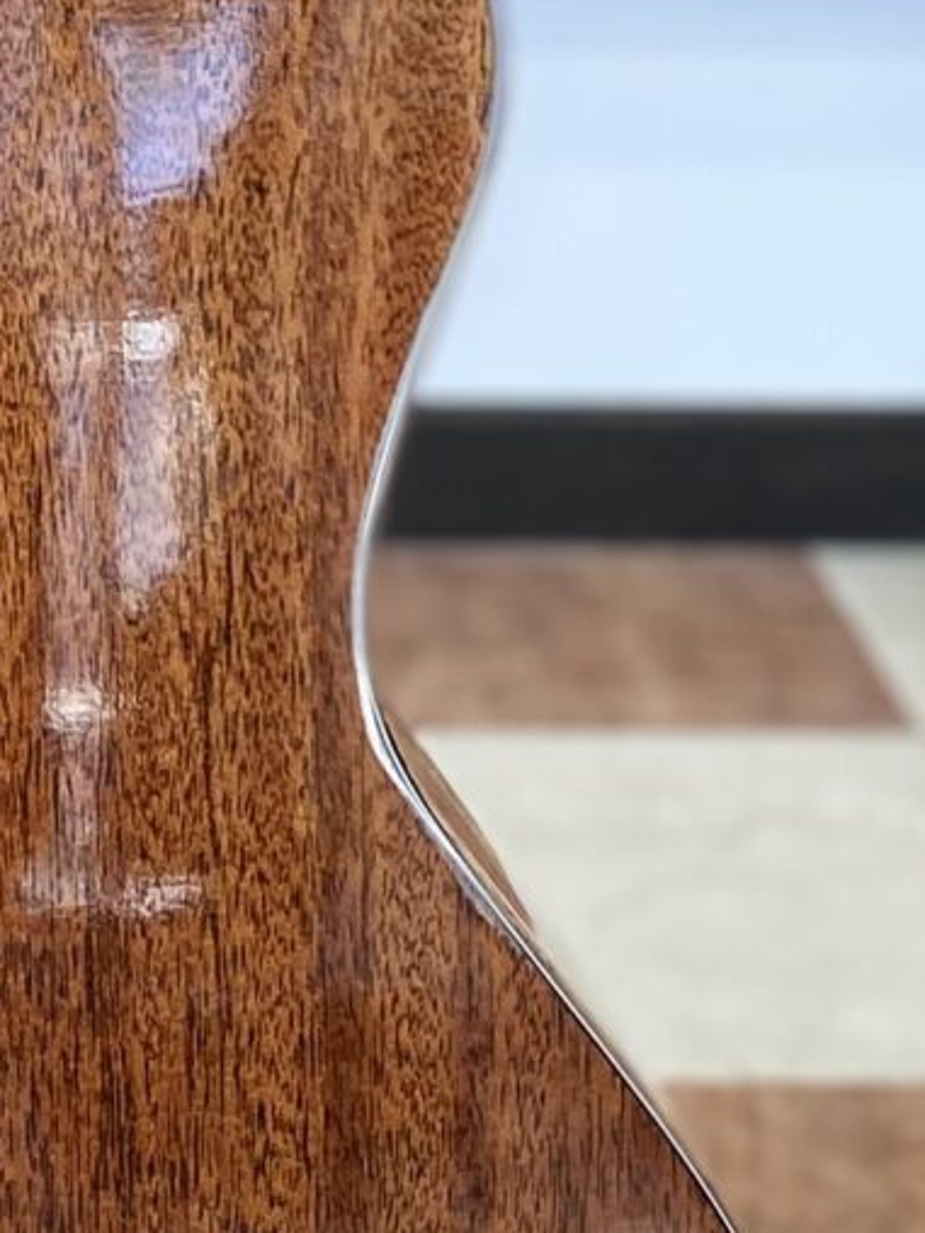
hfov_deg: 11.0
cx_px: -376
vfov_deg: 14.5
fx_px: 4667
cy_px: -337
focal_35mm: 131
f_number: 1.8
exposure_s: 1/50
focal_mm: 4.25
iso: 64
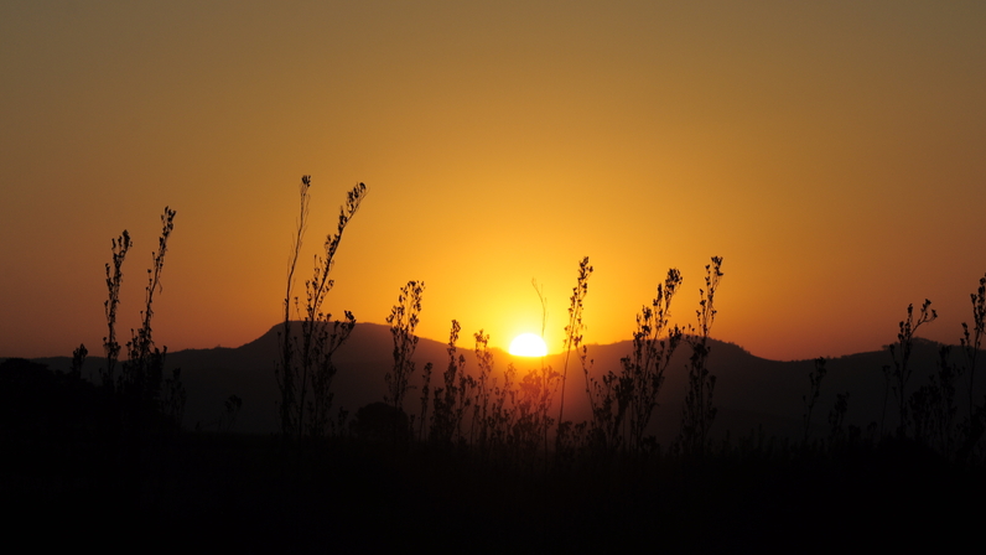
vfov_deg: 8.4
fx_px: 3792
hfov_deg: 14.8
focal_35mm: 145
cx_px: 494
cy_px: 298
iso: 250
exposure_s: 1/1250
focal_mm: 92
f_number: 11
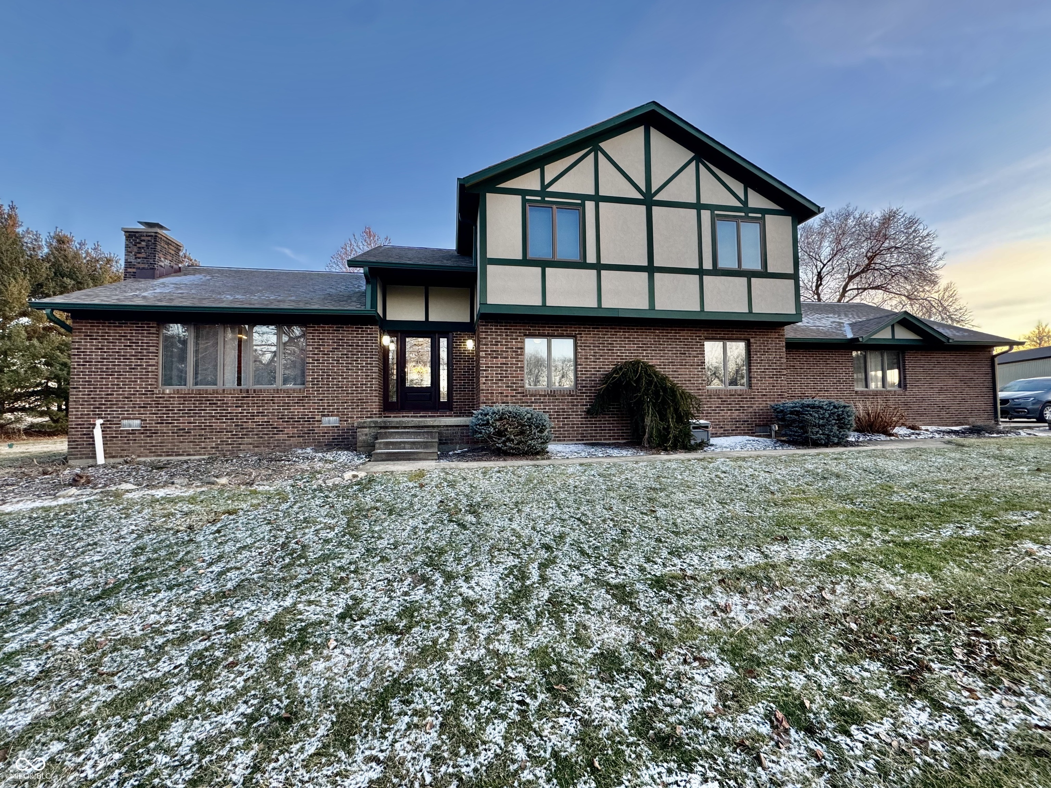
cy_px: 394
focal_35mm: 14
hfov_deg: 102.1
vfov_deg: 85.7
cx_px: 526
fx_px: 425
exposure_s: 1/99
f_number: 2.2
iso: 160
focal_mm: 2.22
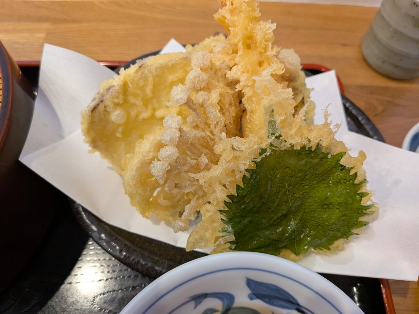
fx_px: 291
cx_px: 210
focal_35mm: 24
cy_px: 157
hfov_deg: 71.6
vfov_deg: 56.8
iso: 219
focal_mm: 4.53
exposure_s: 1/100
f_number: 1.7
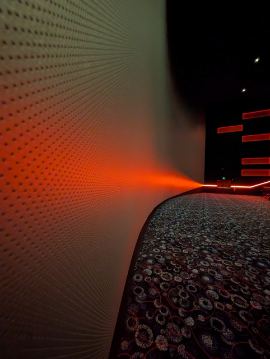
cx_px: 135
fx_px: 124
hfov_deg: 94.6
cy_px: 180
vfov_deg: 110.5
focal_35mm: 12
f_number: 1.95
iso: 2016
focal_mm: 2.23
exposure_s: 1/15
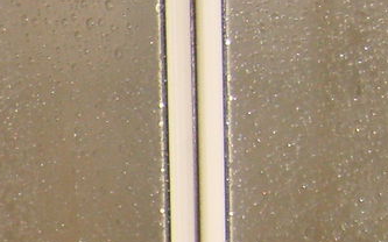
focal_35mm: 178
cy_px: 649
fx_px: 1882
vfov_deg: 6.8
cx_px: -541
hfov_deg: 10.2
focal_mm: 5.8
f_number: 2.8
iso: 100
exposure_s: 1/45
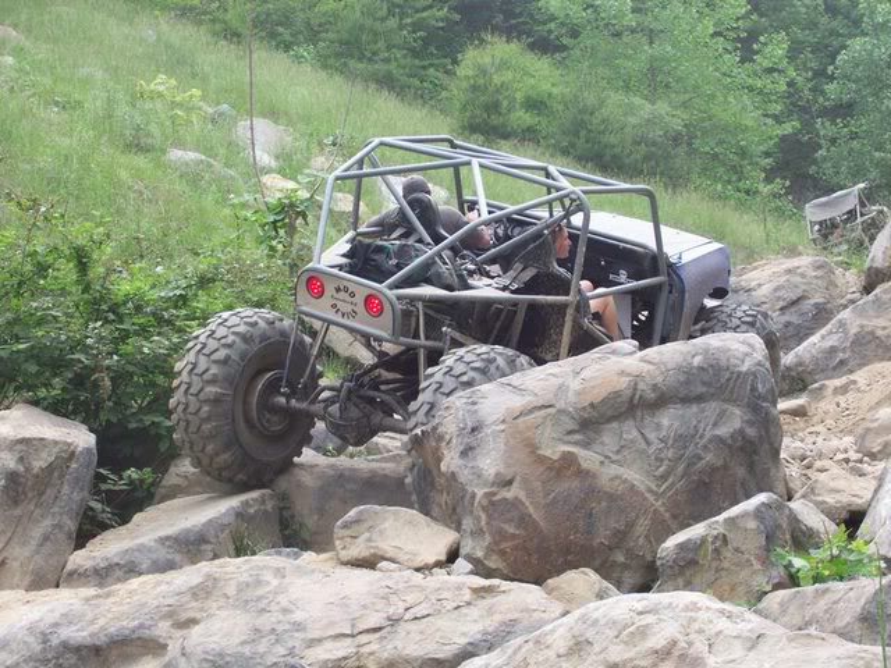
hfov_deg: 23.8
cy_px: 334
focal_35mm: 82
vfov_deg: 18.0
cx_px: 446
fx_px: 2111
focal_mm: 13.5
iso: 80
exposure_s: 1/101
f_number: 4
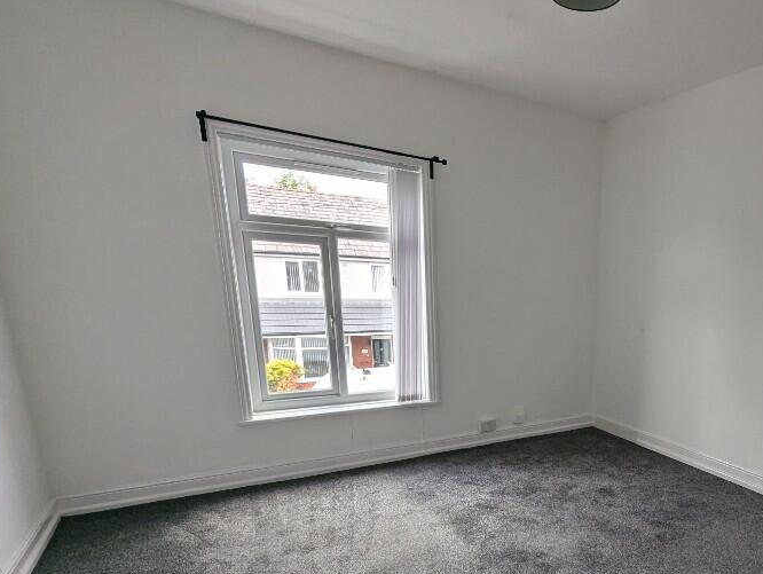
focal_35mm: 20
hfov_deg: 76.4
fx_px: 441
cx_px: 560
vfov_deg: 63.5
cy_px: 404
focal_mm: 1.95
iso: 49
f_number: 2.2
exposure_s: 1/140
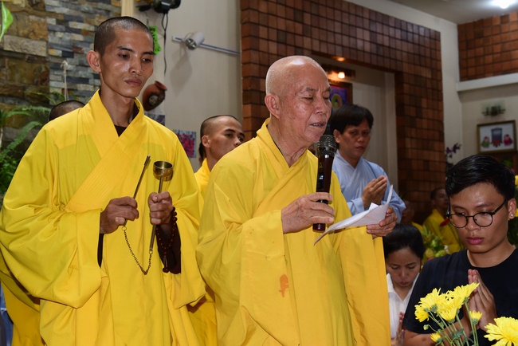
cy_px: 173
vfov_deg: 27.0
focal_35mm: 50
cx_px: 259
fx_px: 720
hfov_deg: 39.6
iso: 1000
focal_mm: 50
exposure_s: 1/80
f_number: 5.6
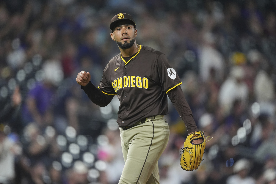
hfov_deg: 3.4
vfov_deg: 2.3
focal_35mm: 600
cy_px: 92
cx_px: 138
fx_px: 4599
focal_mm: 600
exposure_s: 1/1600
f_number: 4
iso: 5000
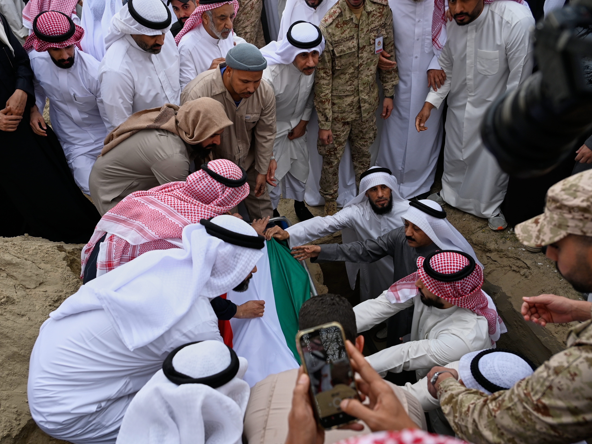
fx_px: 462
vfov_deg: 51.4
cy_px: 225
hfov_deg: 65.2
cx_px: 269
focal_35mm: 27
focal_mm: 24
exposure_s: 1/500
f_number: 4
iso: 500
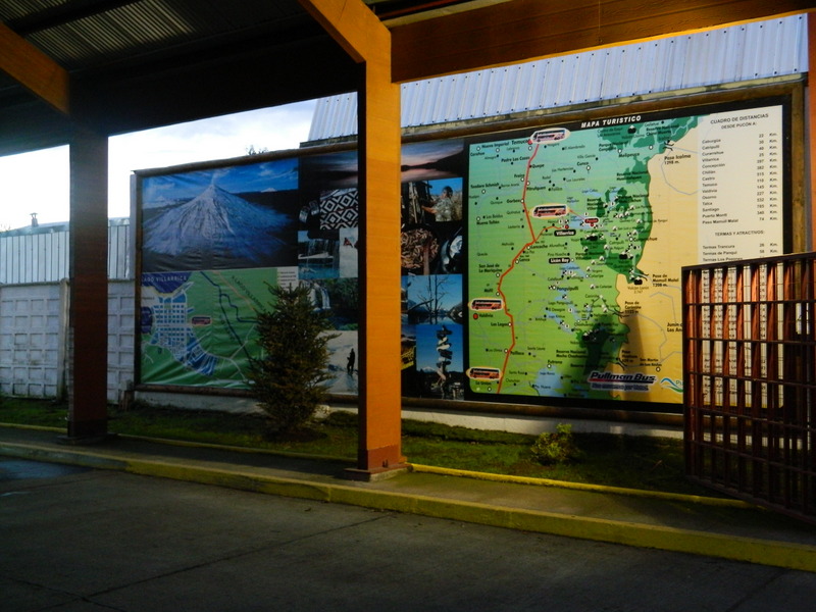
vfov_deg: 35.1
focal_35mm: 41
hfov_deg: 45.8
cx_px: 408
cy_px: 306
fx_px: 966
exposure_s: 1/30
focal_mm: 7.3
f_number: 3.5
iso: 360
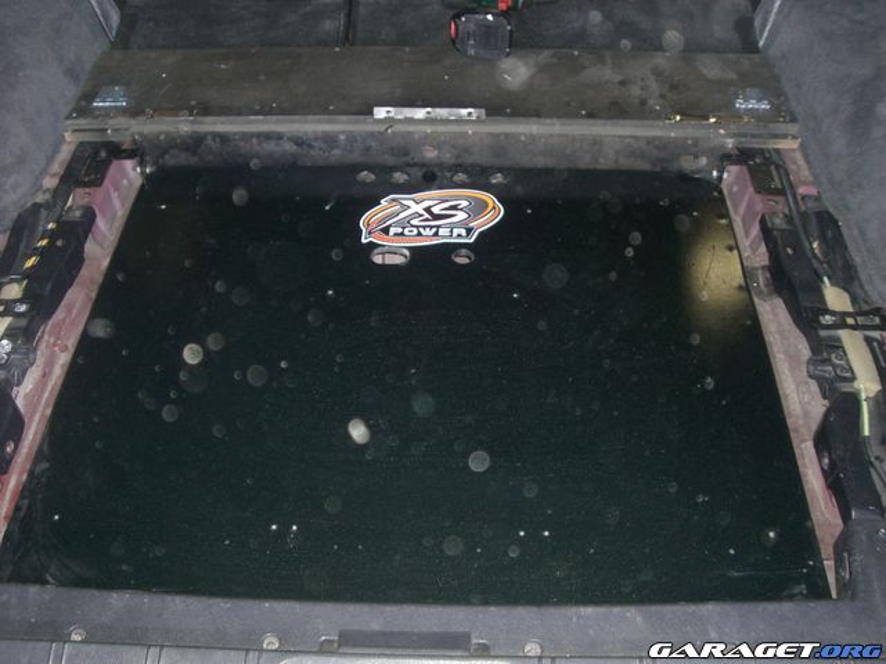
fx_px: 973
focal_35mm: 38
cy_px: 332
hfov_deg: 49.0
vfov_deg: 37.7
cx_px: 443
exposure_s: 1/60
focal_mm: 6.2
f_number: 2.7
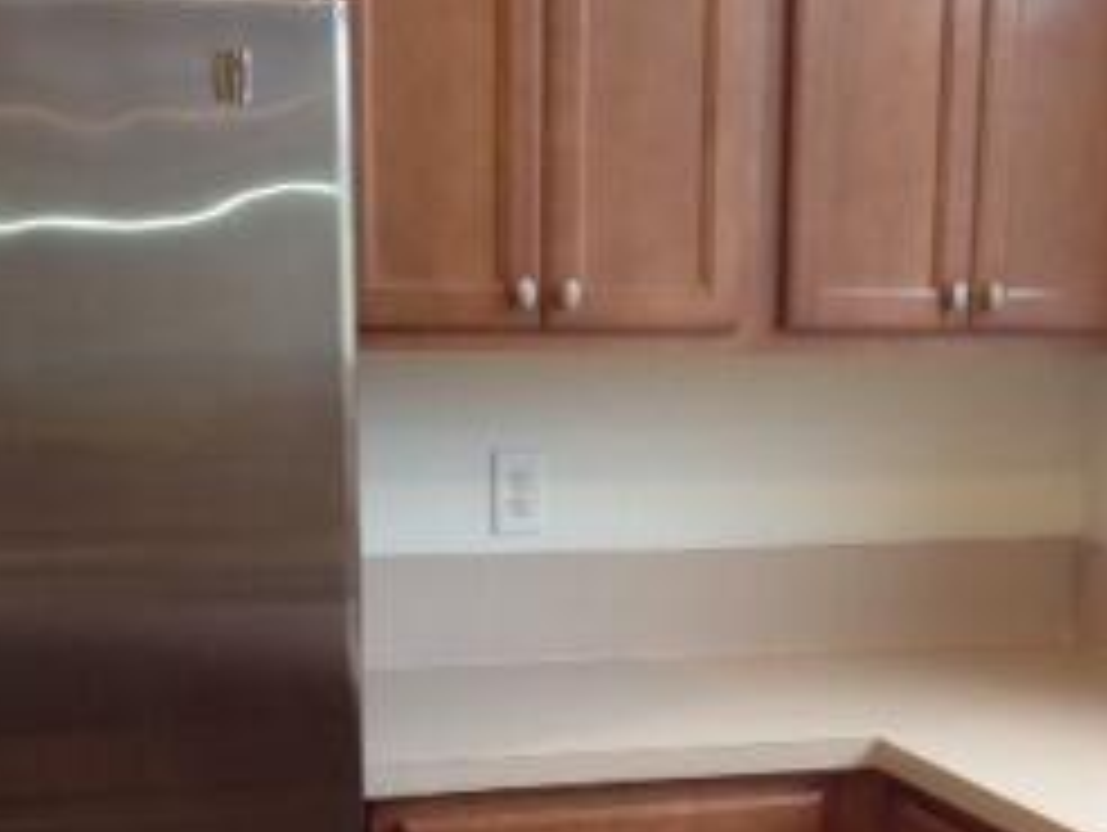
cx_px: 756
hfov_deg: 21.4
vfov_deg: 16.1
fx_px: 2913
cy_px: 706
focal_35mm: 91
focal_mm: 4.28
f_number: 2.4
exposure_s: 1/20
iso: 100
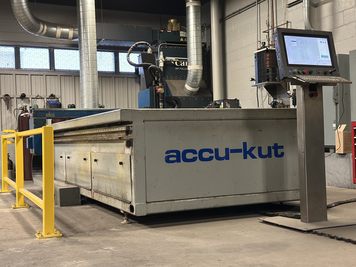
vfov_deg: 30.3
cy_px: 134
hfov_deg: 39.7
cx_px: 178
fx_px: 494
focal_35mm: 48
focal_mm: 6.86
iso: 400
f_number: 1.78
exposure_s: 1/40
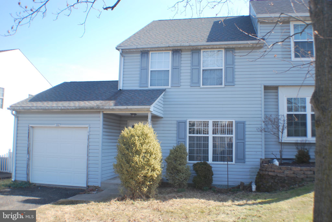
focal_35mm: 42
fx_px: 388
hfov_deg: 46.4
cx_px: 166
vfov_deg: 32.0
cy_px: 111
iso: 100
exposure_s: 1/160
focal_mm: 28
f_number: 6.3
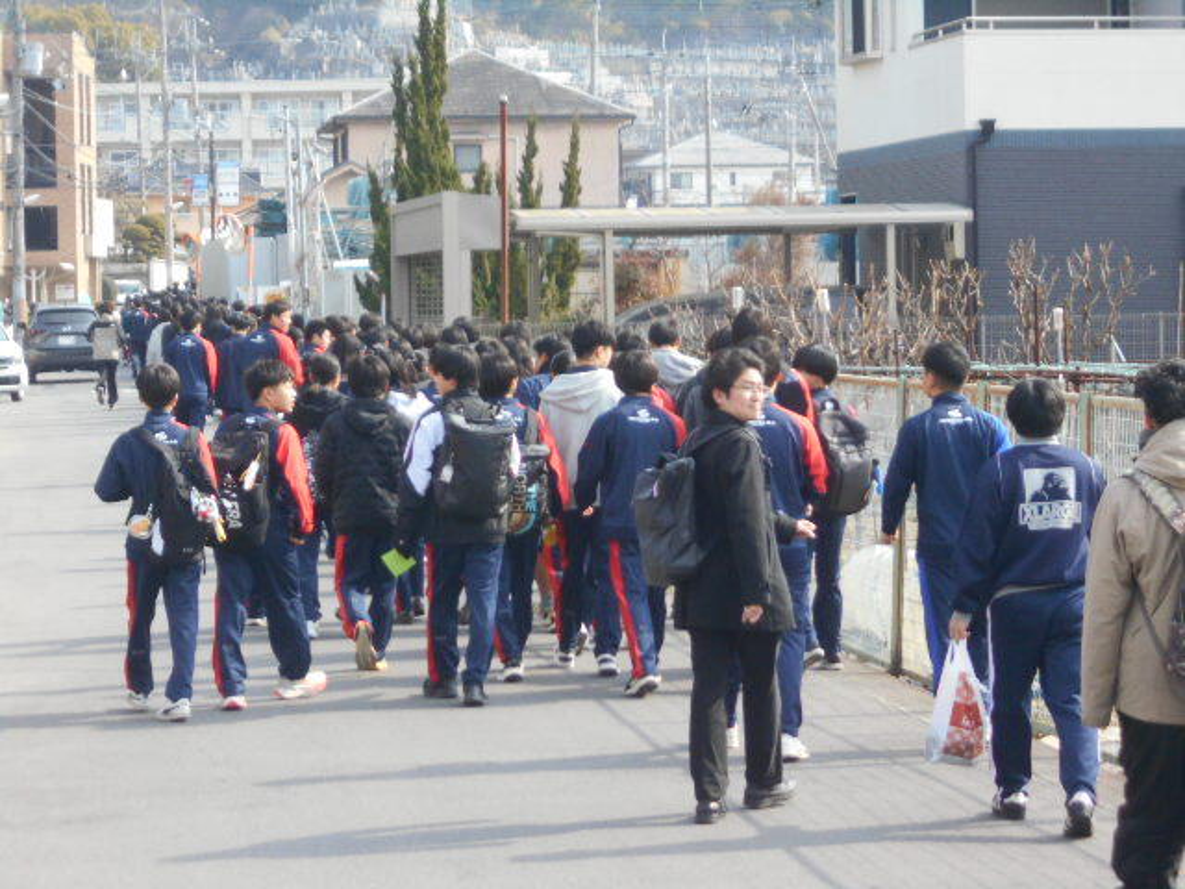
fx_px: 4450
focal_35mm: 130
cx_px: 592
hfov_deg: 15.2
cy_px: 444
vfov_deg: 11.4
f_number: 6.5
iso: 250
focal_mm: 23
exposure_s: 1/250
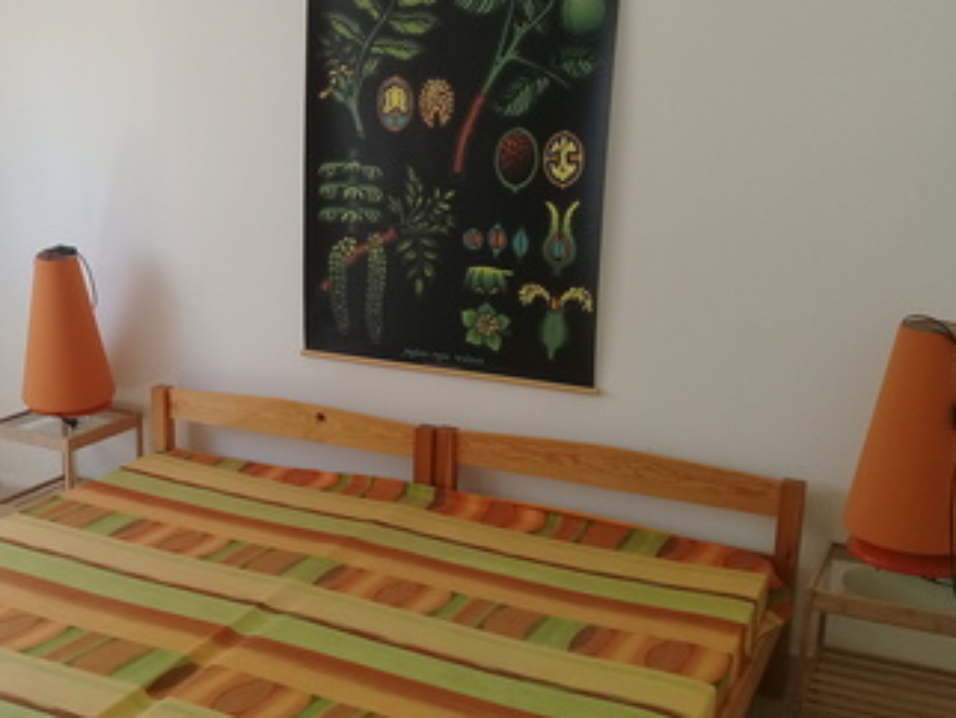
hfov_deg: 42.3
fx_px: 1216
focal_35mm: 44
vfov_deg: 32.9
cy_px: 375
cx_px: 316
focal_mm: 3.3
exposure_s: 1/100
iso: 64
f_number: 2.2
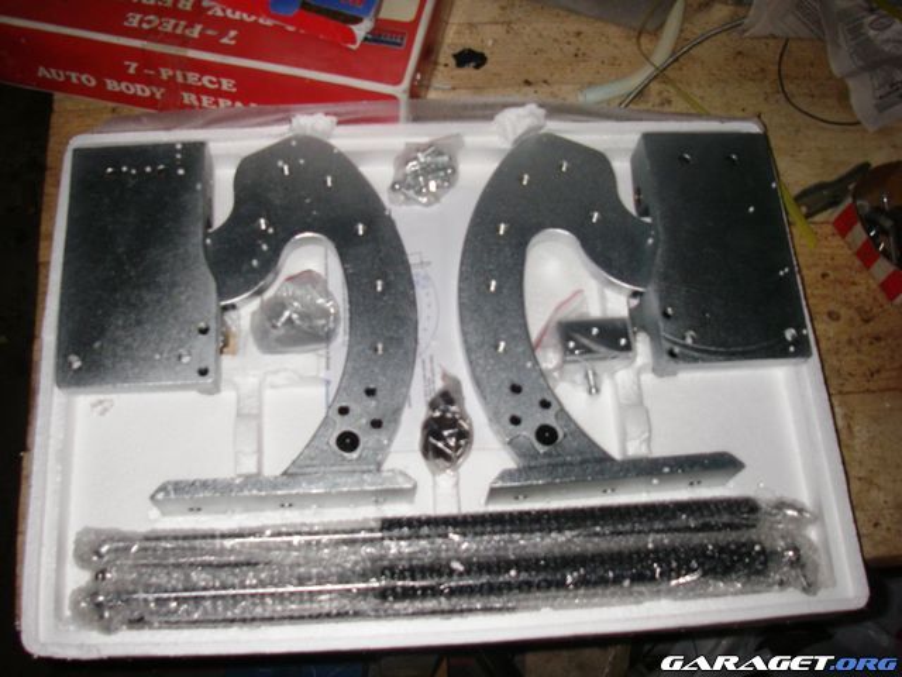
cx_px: 451
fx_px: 990
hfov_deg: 49.0
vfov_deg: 37.7
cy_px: 338
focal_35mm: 38
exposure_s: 1/40
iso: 160
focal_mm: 6.3
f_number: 3.3
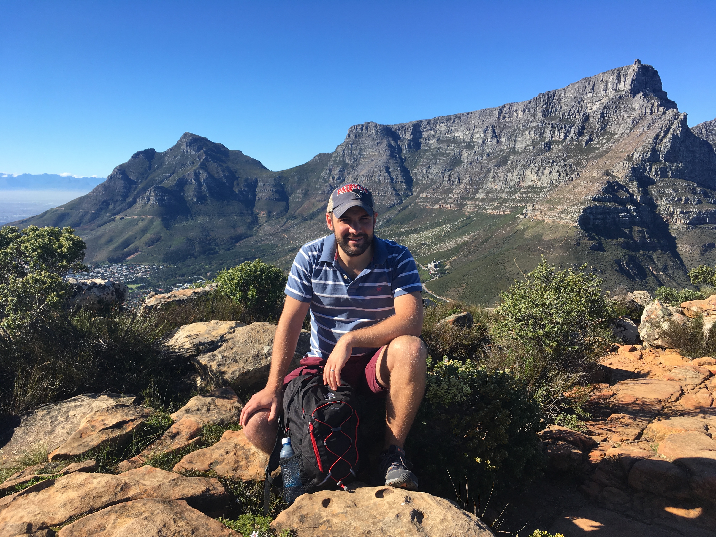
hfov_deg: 61.7
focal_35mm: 29
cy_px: 268
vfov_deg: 48.2
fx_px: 600
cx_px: 358
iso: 25
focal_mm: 4.15
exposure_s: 1/1083
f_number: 2.2
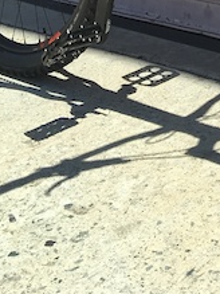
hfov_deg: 13.3
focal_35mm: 106
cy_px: -197
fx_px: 899
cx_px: 314
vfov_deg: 16.3
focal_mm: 4.15
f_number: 2.2
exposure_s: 1/1261
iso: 25
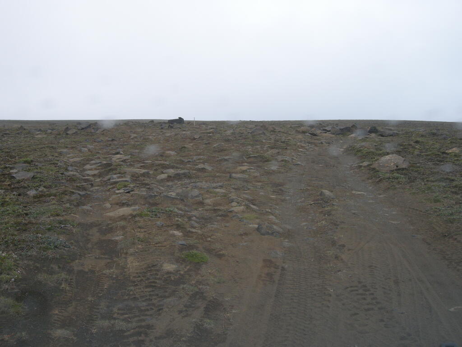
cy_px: 174
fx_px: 467
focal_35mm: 35
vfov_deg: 40.7
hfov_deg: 52.6
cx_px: 231
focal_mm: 7.5
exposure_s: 1/240
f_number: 4.8
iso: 100
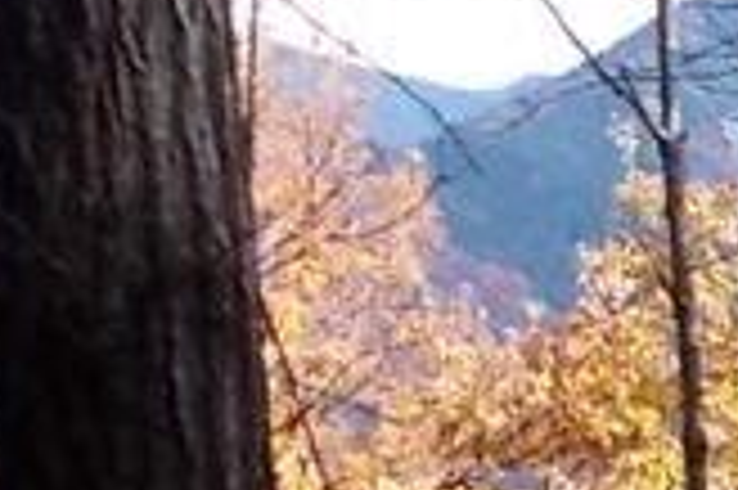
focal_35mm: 169
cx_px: 1476
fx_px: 3461
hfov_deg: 11.1
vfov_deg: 8.0
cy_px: 575
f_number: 3.2
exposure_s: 1/160
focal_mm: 4.6
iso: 80
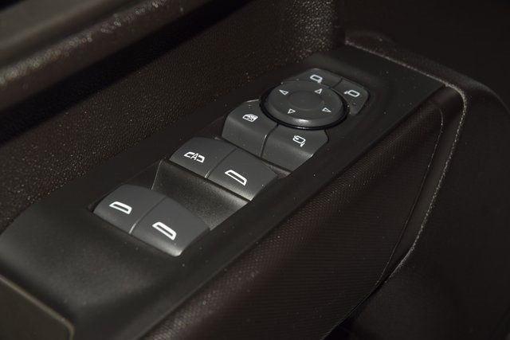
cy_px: 170
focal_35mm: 105
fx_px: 1488
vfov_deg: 13.0
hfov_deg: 19.5
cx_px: 255
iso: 100
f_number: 8
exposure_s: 1/125
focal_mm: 70
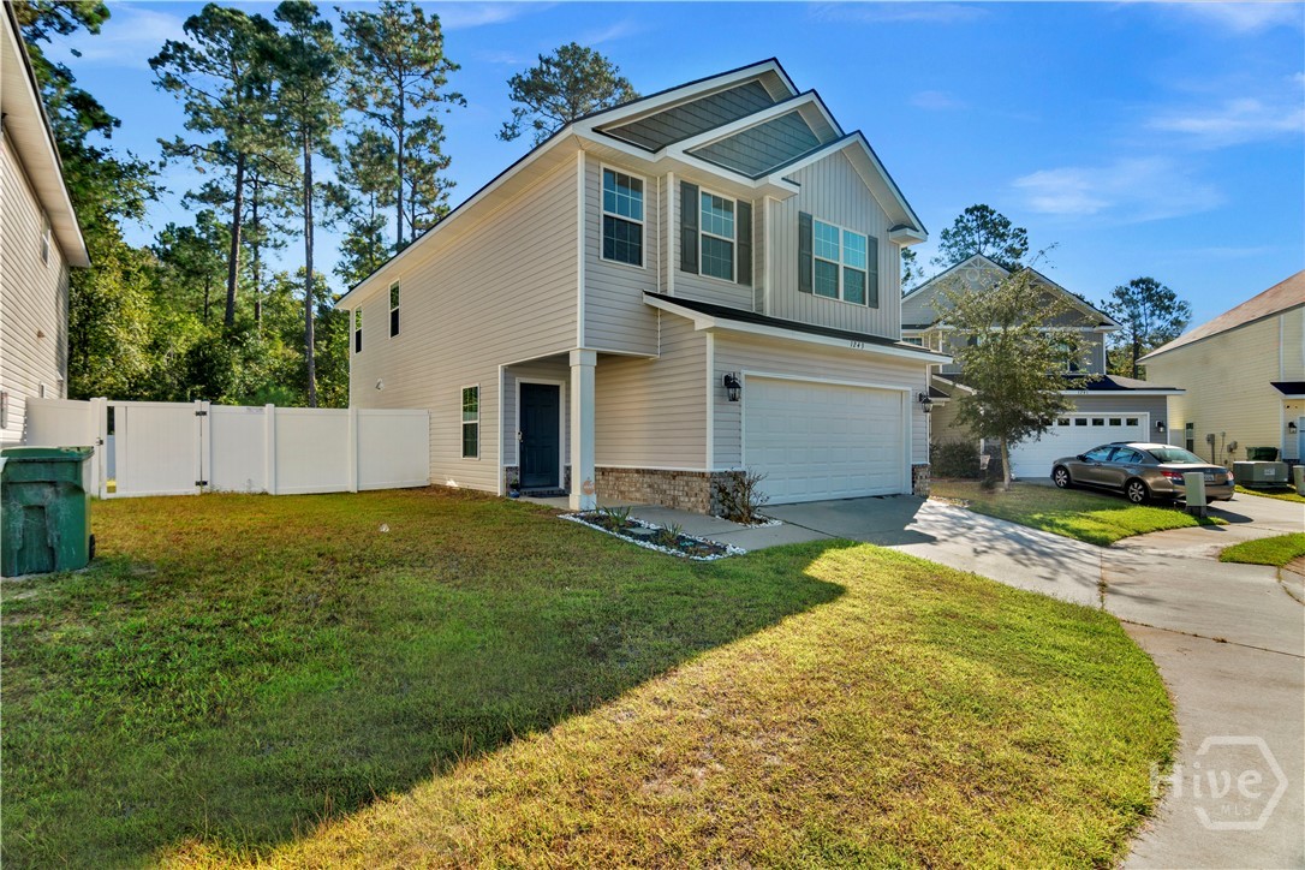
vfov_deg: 72.1
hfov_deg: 95.0
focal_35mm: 16
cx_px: 652
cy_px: 435
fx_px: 598
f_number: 7.1
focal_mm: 11
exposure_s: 1/500
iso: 100
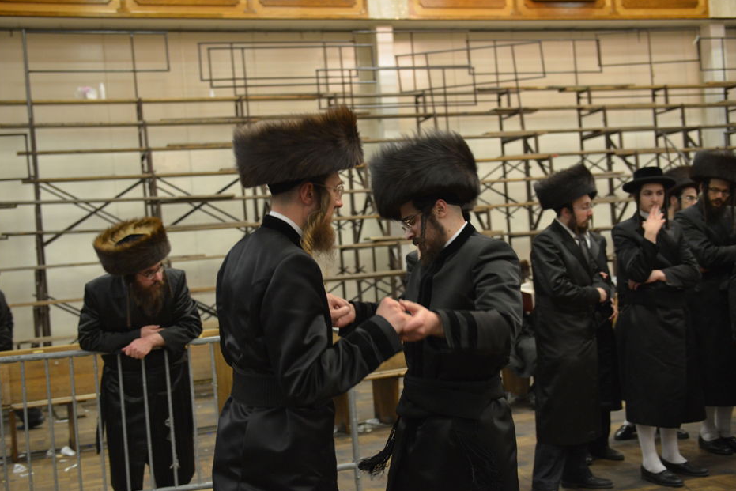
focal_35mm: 44
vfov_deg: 30.5
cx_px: 358
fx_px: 900
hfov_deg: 44.5
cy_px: 252
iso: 2200
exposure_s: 1/160
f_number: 3.2
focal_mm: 40
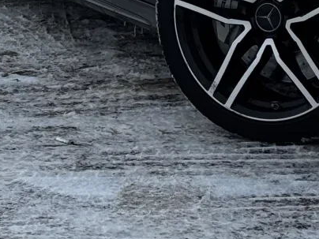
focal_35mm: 228
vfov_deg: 6.4
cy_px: -118
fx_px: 2101
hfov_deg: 8.6
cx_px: 295
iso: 64
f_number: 1.78
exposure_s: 1/1152
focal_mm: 6.76
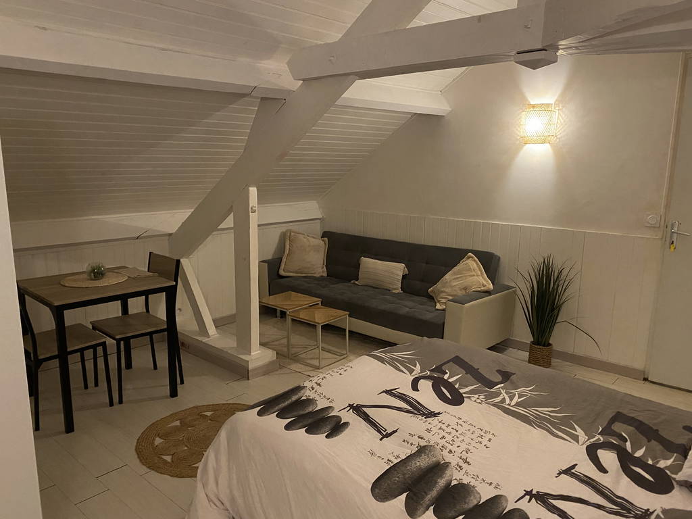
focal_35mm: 26
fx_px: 520
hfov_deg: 67.3
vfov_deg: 53.1
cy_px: 260
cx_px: 346
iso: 500
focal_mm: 4.25
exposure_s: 1/25
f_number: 1.8
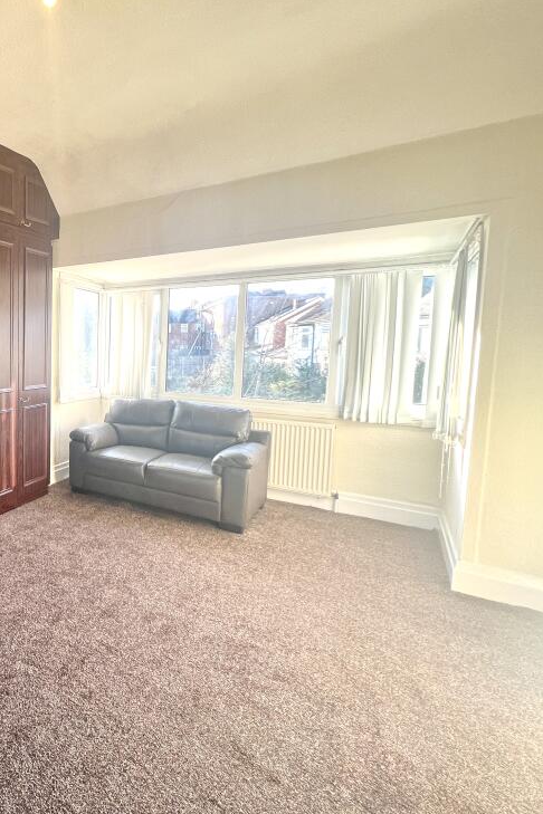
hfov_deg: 50.1
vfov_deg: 86.8
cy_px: 386
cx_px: -19
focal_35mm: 19
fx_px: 430
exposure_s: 1/99
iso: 50
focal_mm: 1.57
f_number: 1.8
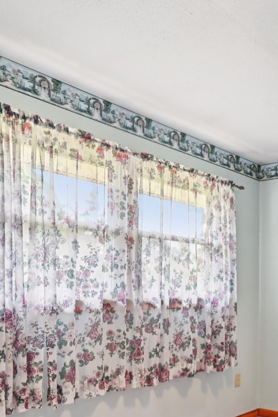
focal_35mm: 38
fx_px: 444
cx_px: 295
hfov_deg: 31.4
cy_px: 294
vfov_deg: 49.0
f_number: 5.6
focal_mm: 14.5
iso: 400
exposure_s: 1/8
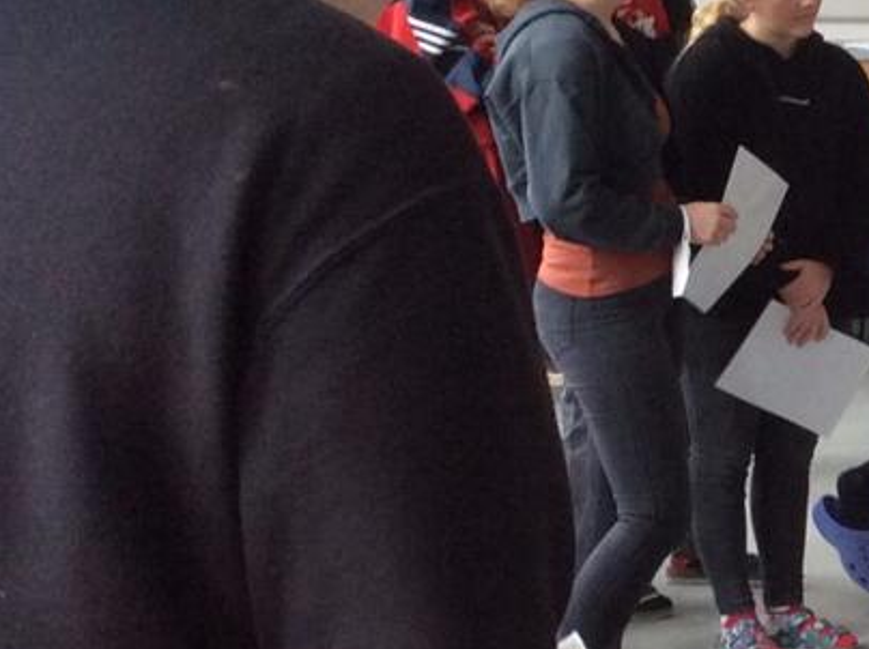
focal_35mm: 106
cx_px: 1196
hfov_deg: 17.2
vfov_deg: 13.9
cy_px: 347
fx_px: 2658
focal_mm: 3.3
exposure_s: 1/25
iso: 100
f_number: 2.4
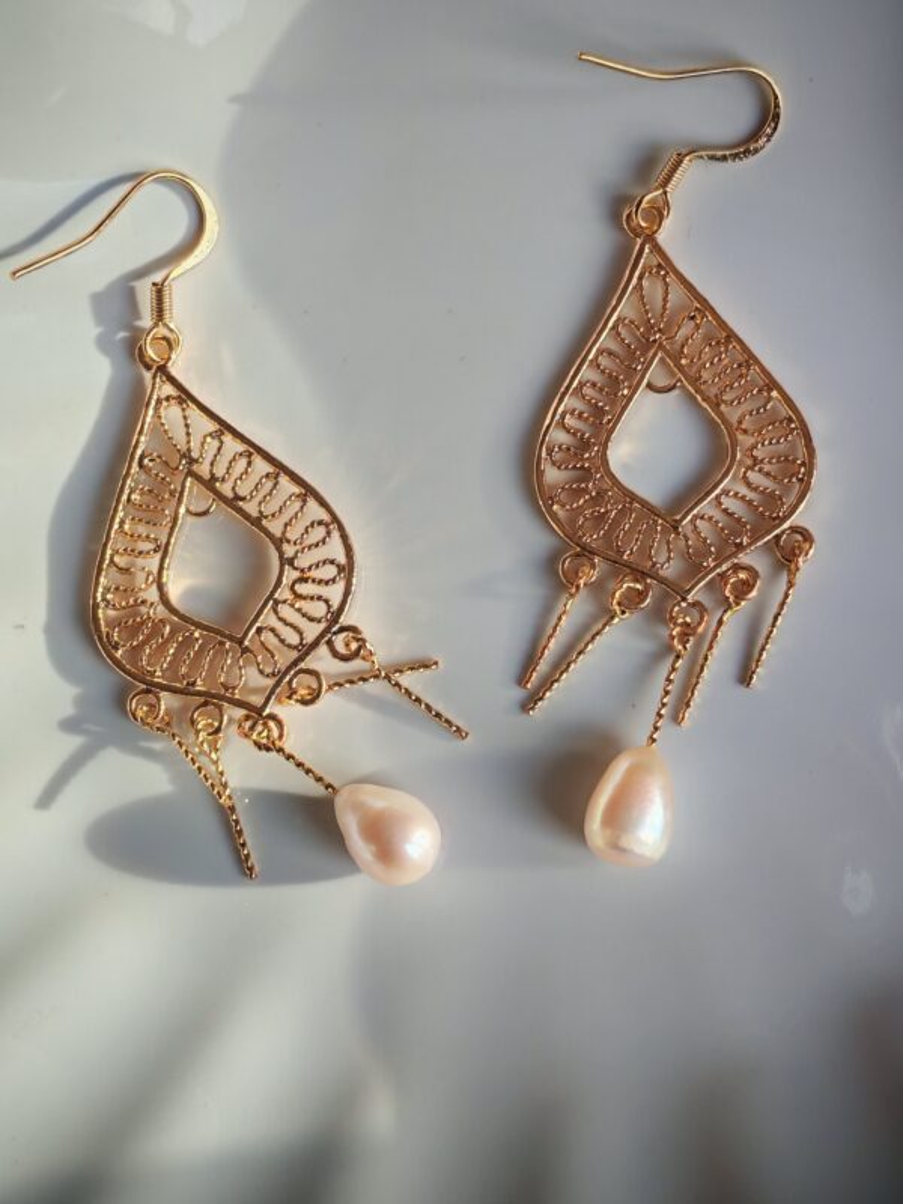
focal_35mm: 68
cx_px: 452
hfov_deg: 21.6
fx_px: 2365
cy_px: 602
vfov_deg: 28.6
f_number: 1.95
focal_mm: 5.52
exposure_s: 1/220
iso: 50
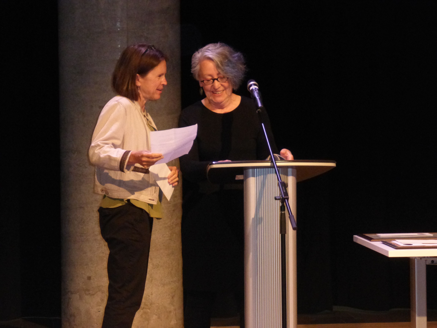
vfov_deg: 9.8
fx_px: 1906
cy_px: 164
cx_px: 218
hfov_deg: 13.1
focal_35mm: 151
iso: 1000
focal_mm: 24.4
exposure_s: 1/60
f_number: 5.4
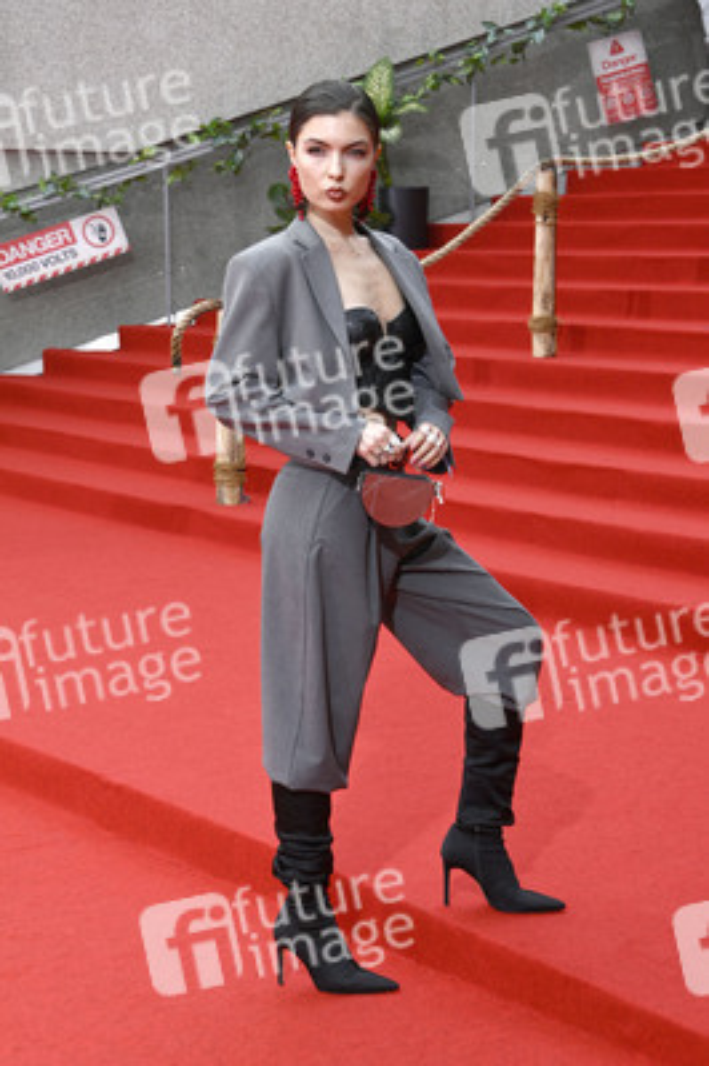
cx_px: 354
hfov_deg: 17.5
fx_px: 2308
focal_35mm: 78
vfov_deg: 26.0
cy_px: 533
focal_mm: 78
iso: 250
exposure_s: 1/200
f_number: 7.1
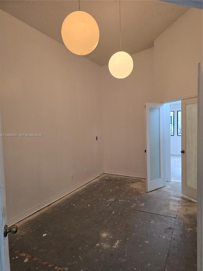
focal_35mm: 23
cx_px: 102
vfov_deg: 73.9
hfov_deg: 58.9
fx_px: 180
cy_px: 136
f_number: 1.7
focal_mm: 6.3
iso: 200
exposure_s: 1/120
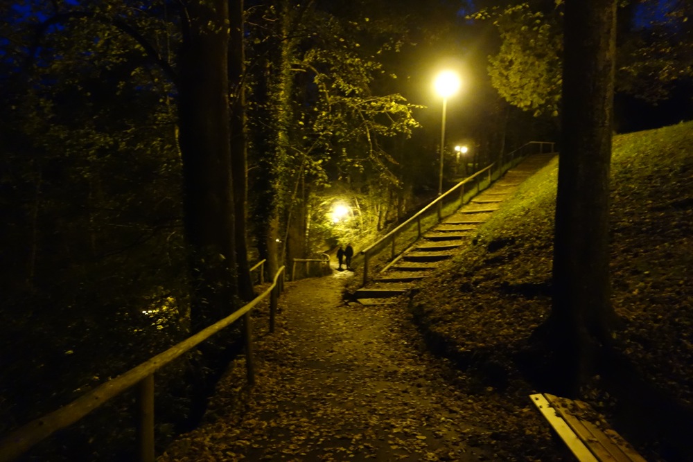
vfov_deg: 46.4
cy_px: 231
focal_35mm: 28
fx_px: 539
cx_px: 346
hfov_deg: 65.5
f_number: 1.8
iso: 3200
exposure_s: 1/6
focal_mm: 10.4
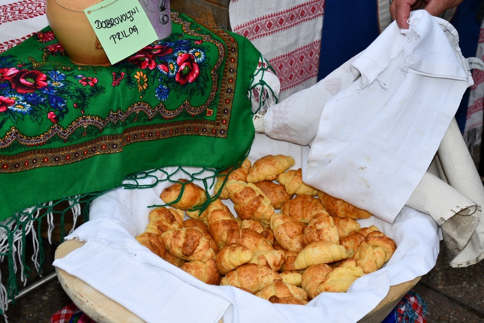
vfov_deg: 22.6
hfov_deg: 33.4
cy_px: 162
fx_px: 807
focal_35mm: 60
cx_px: 242
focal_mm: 40
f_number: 6.3
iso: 100
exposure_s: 1/250
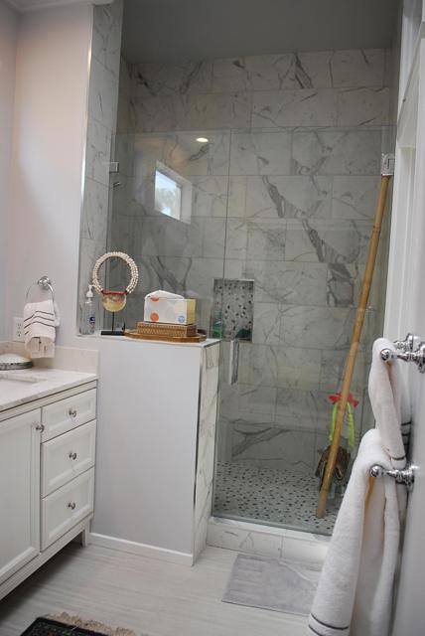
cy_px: 318
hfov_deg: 48.0
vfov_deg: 67.3
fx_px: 477
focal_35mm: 27
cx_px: 212
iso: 200
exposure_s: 1/50
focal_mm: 18
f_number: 3.5
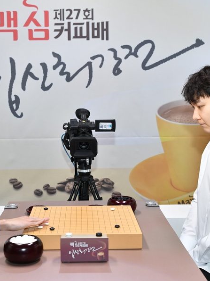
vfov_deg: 31.7
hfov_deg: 24.0
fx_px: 493
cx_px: 81
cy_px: 141
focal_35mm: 61
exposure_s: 1/80
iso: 1000
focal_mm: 42
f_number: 4
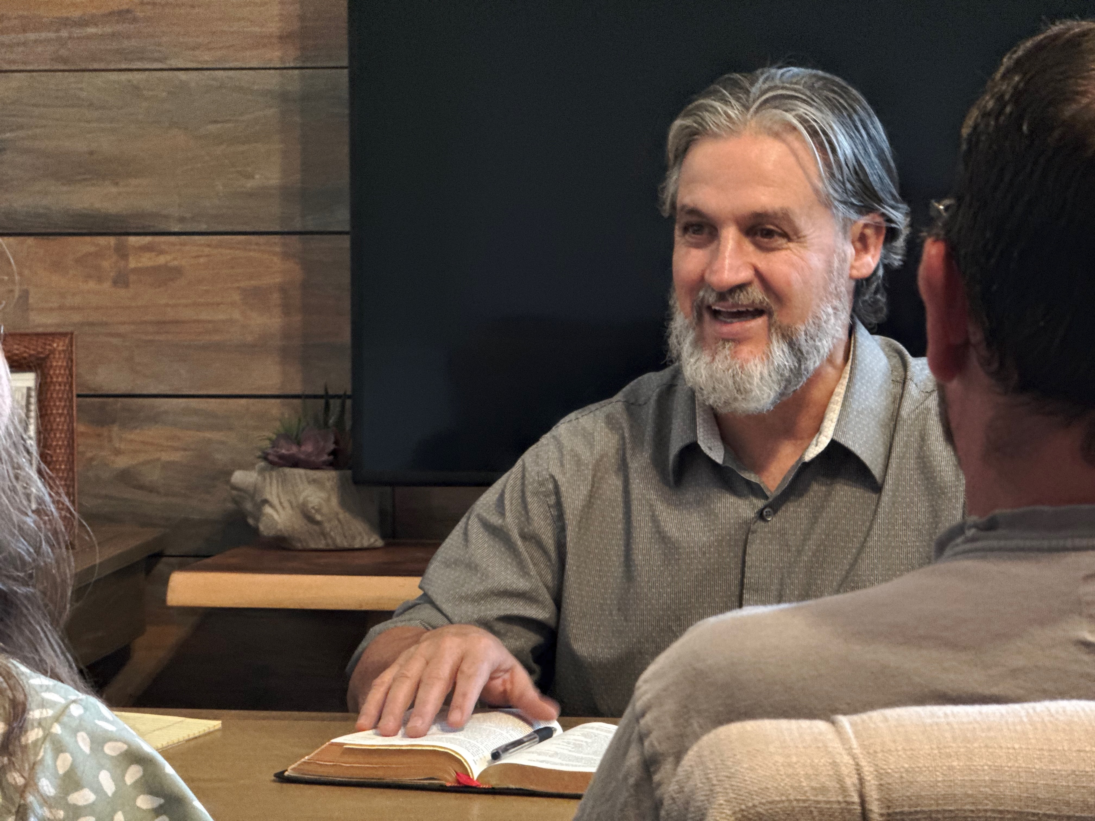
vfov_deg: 12.3
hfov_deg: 16.4
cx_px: 548
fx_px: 3796
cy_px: 410
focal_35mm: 120
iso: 640
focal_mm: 15.66
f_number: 2.8
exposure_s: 1/15
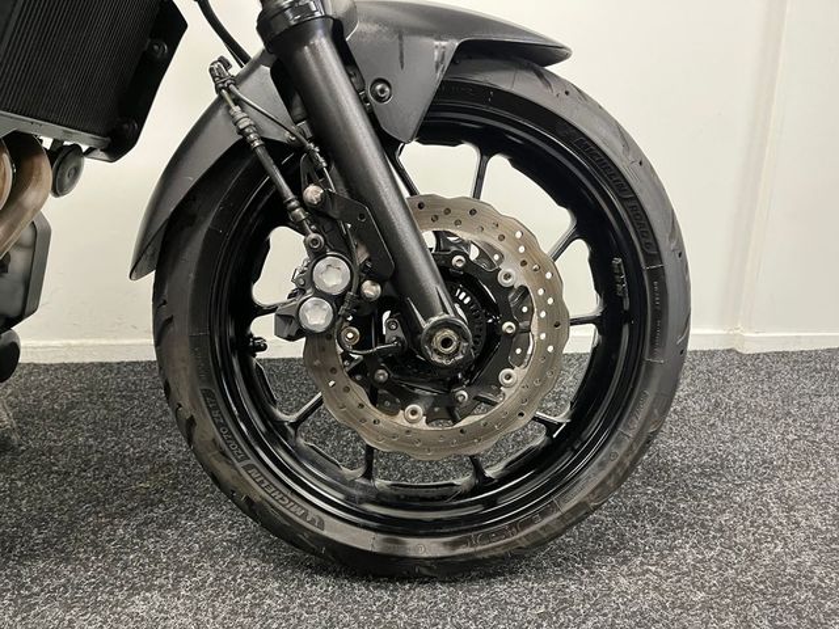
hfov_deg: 67.3
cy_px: 314
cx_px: 420
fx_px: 630
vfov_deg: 53.1
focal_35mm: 26
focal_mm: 5.1
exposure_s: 1/50
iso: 320
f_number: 1.6
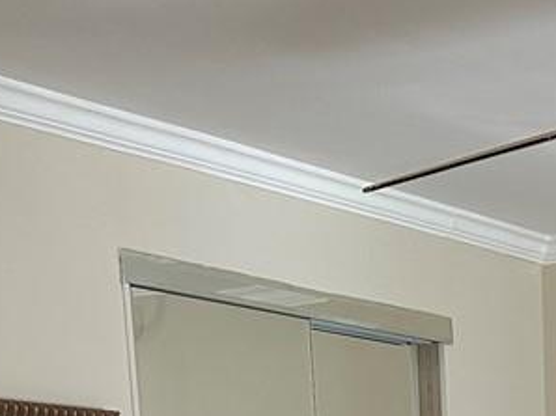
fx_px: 2070
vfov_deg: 10.1
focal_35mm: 129
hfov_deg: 14.9
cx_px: 599
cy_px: 992
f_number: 1.78
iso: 100
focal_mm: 6.86
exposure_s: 1/121
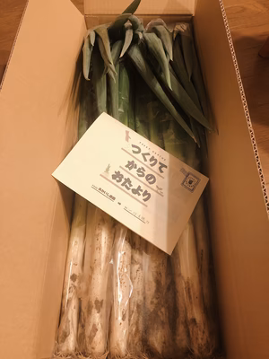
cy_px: 180
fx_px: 290
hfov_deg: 49.7
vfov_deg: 63.4
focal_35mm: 28
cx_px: 134
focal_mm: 4
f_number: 1.8
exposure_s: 1/9
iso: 100
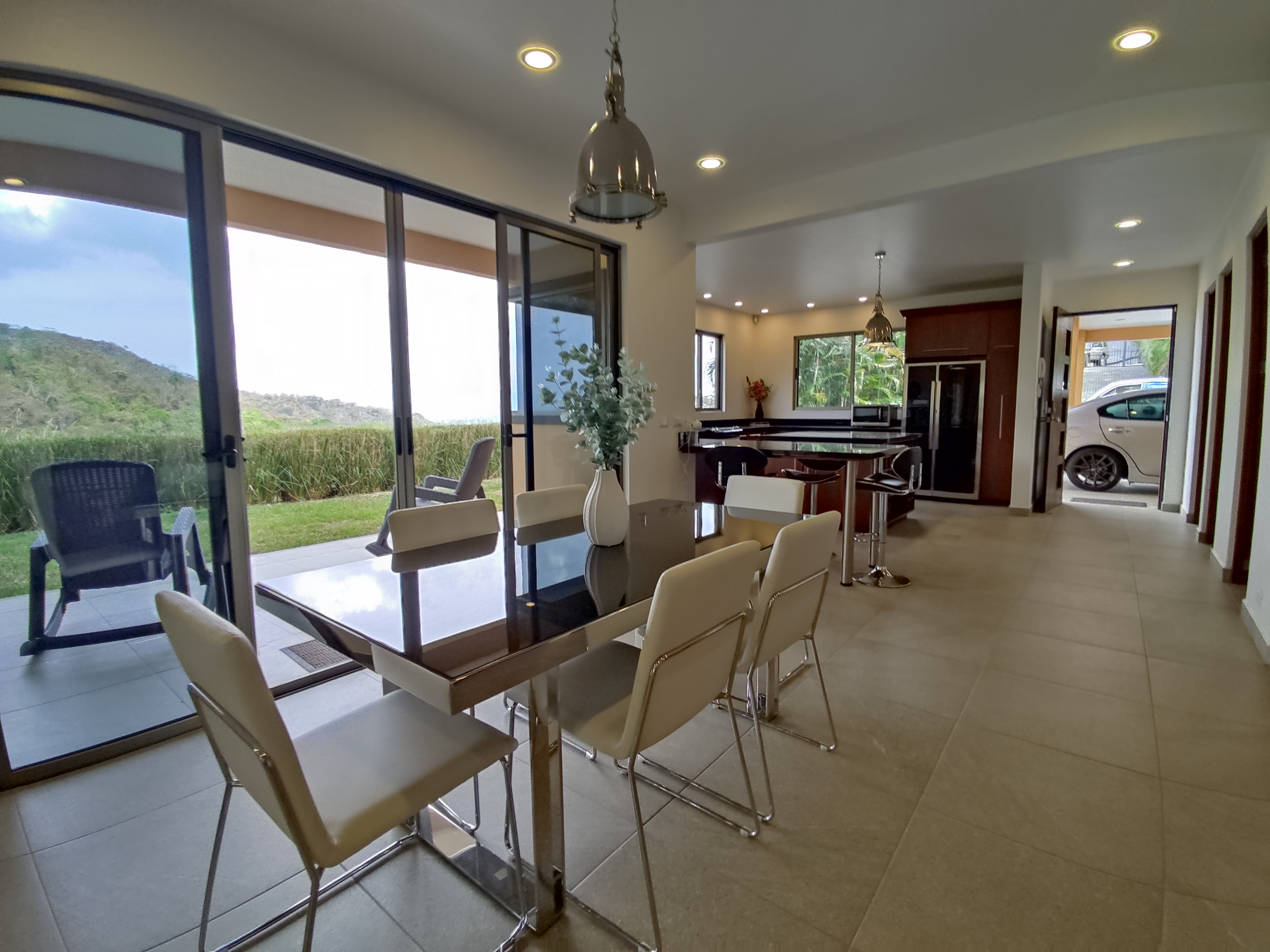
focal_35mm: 15
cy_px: 476
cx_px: 635
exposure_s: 1/50
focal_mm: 1.6
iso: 100
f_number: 2.2
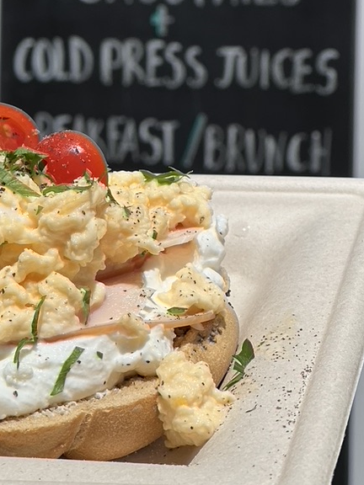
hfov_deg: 10.8
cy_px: 92
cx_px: 80
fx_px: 1921
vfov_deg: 14.3
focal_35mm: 137
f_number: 2.8
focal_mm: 9
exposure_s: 1/1727
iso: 32
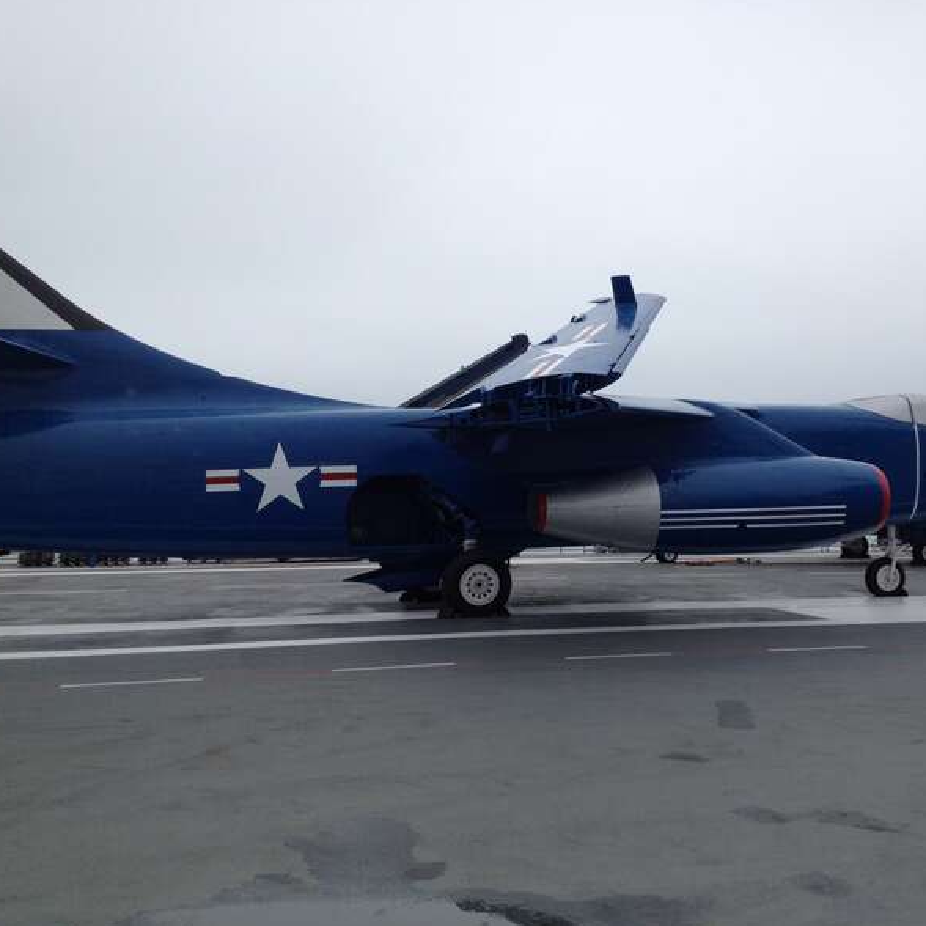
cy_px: 462
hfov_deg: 39.8
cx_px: 558
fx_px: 1271
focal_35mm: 42
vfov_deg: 40.0
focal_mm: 4.28
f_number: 2.4
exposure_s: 1/1672
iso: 50
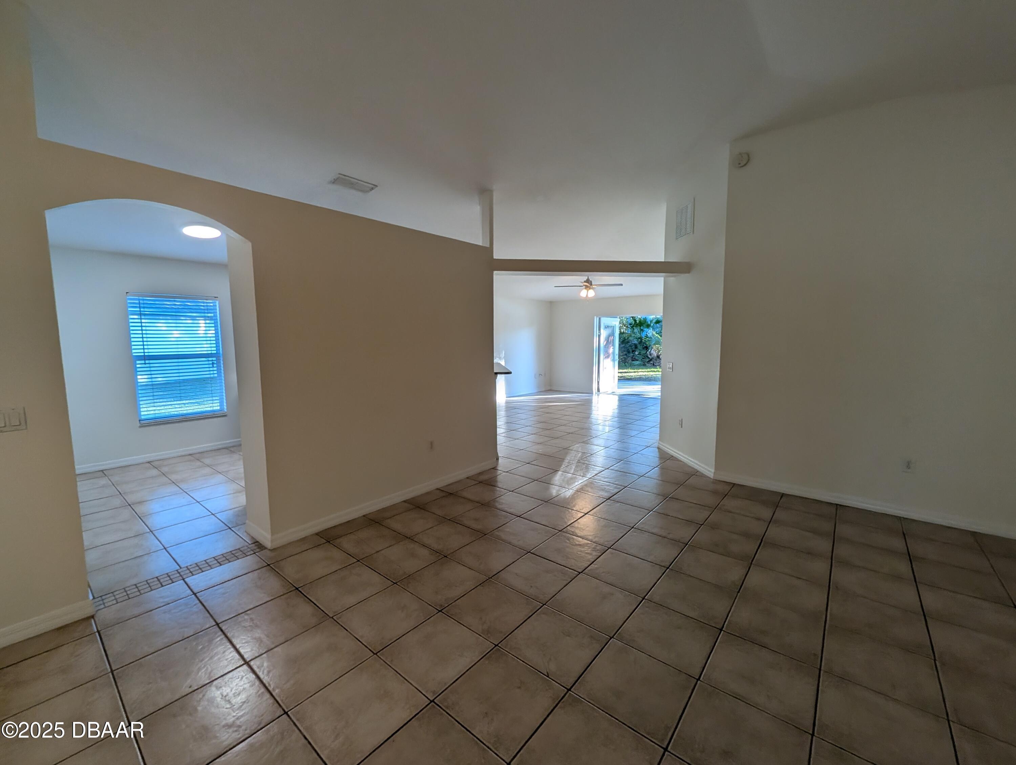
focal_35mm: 13
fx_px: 382
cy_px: 382
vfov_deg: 90.0
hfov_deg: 106.1
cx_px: 508
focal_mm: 1.95
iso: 84
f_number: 2.2
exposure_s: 1/120
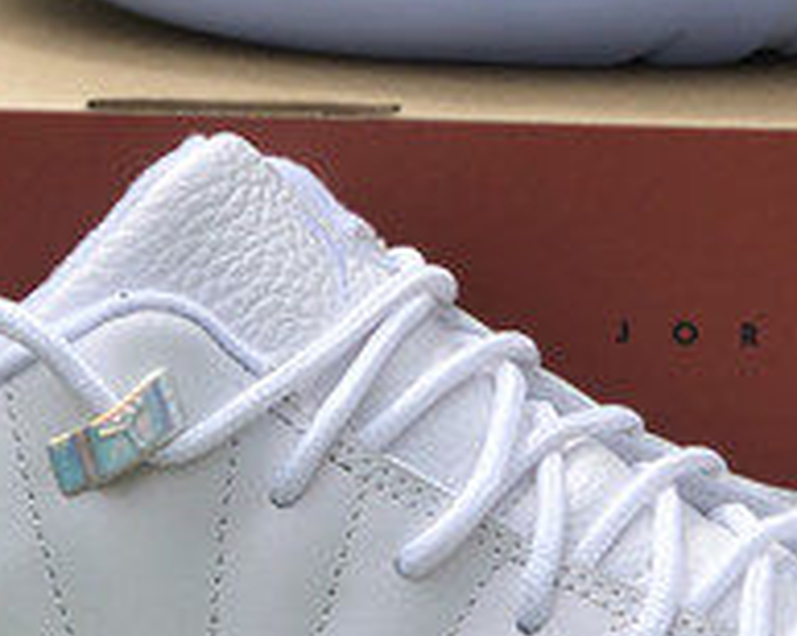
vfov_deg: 7.9
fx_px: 4595
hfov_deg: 9.9
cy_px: 167
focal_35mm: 195
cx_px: 644
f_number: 2.4
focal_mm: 6
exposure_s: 1/1091
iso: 16
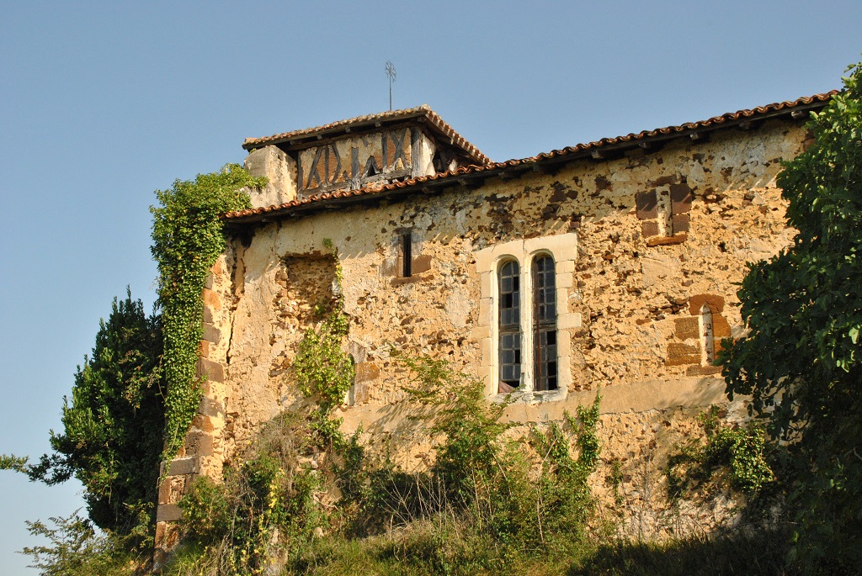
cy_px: 288
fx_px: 1258
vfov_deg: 25.8
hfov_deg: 37.8
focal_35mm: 52
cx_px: 431
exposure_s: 1/800
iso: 800
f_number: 14
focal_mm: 35
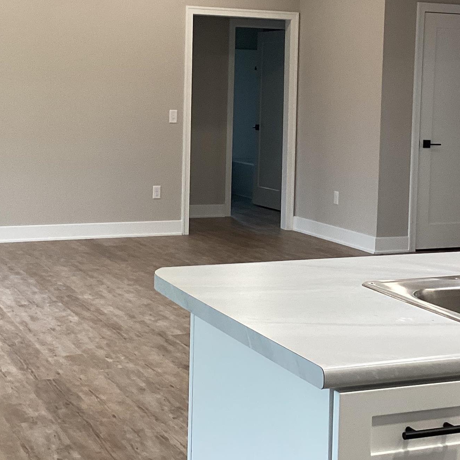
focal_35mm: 64
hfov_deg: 26.9
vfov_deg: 26.7
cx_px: 233
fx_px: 962
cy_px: 155
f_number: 2.4
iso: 125
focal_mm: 3.3
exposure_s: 1/60
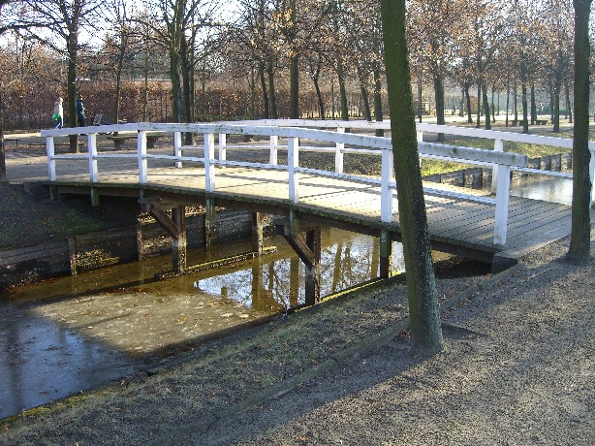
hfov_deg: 49.0
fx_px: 653
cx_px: 298
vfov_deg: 37.7
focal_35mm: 38
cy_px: 223
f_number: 2.8
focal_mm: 7.9
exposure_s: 1/125
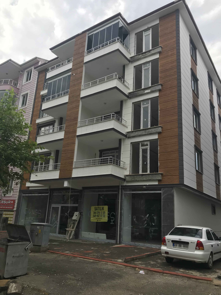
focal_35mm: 28
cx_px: 110
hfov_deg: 49.7
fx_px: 238
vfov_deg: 63.4
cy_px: 148
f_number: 1.8
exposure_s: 1/778
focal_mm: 3.99
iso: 20
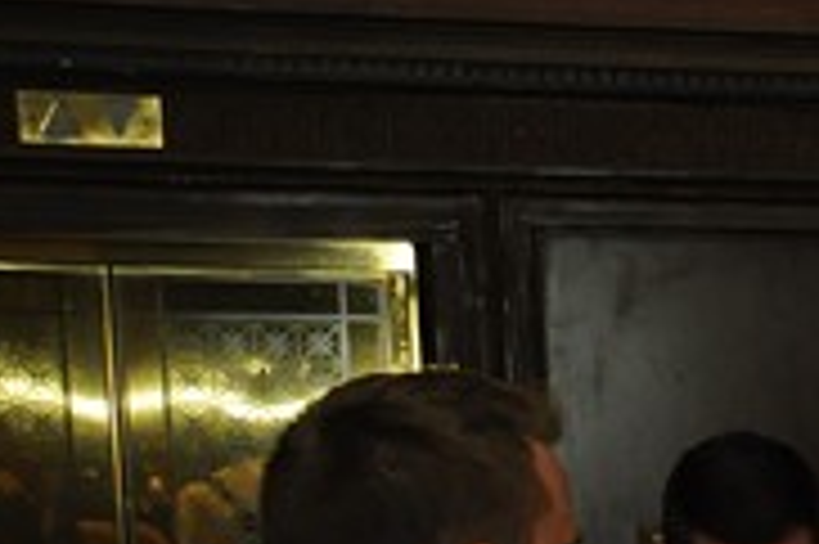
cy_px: 958
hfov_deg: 10.0
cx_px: 2146
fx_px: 3926
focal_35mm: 173
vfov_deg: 7.7
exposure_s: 1/60
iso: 800
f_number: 5.6
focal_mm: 21
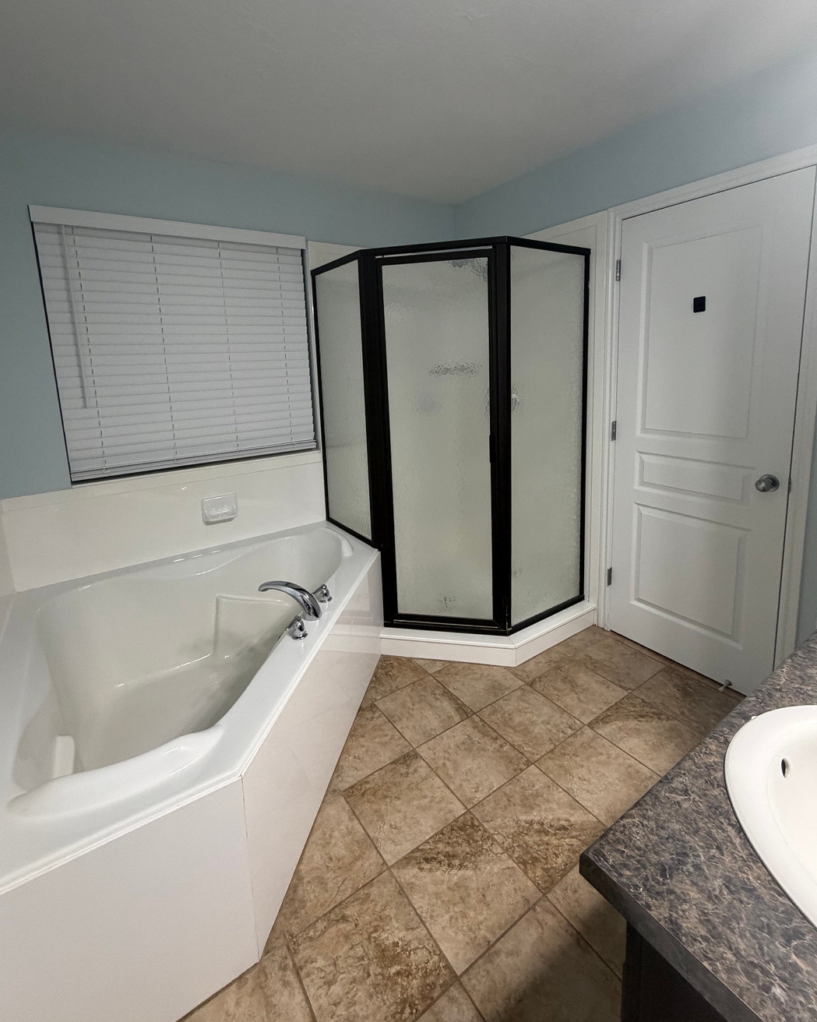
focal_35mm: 16
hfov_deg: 80.4
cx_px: 402
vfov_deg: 92.5
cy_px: 437
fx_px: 484
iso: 320
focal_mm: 2.22
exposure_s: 1/60
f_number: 2.2
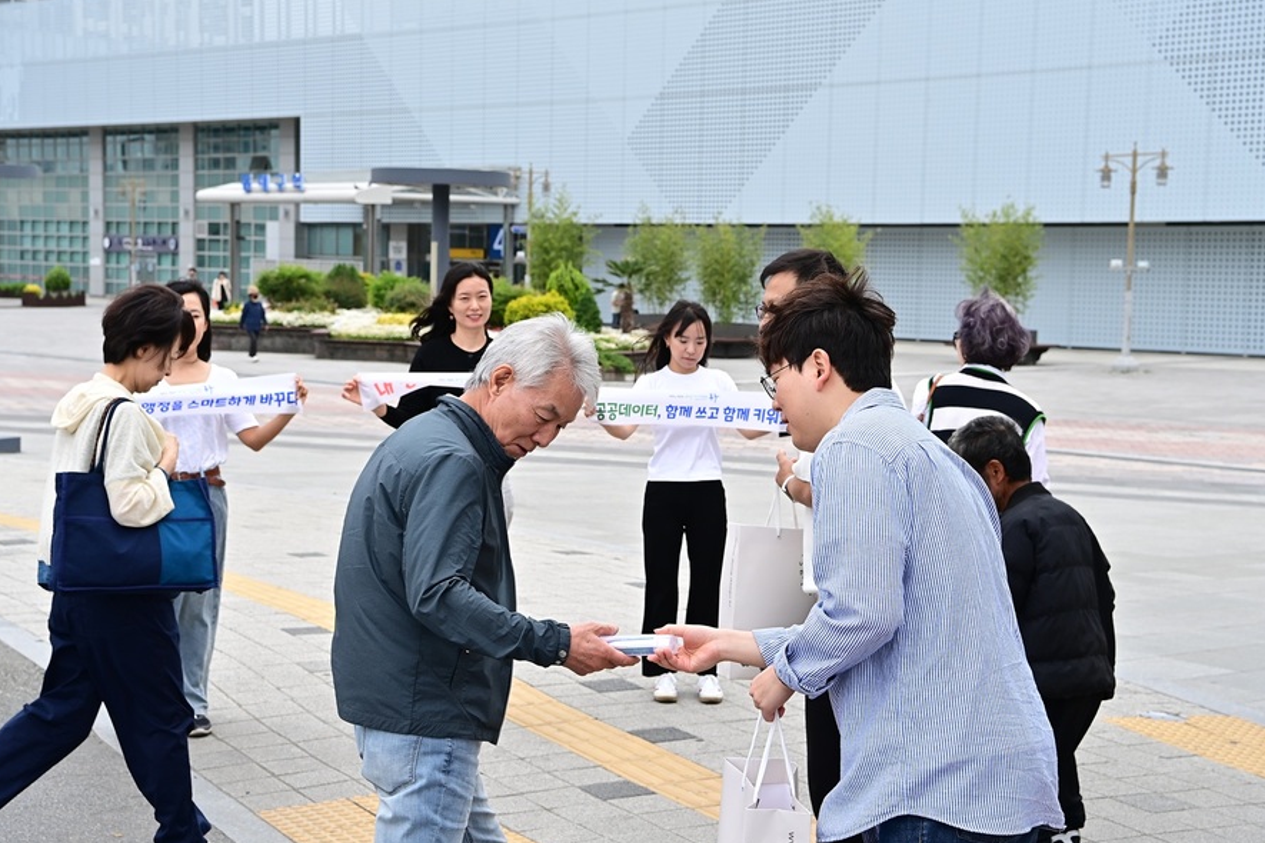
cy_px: 420
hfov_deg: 32.9
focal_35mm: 61
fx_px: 2143
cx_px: 630
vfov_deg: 22.3
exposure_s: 1/800
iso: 800
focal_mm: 60
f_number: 9
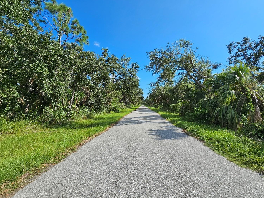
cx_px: 138
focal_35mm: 14
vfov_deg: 85.6
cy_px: 97
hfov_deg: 102.0
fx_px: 107
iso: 50
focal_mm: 2.2
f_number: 2.2
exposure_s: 1/2365
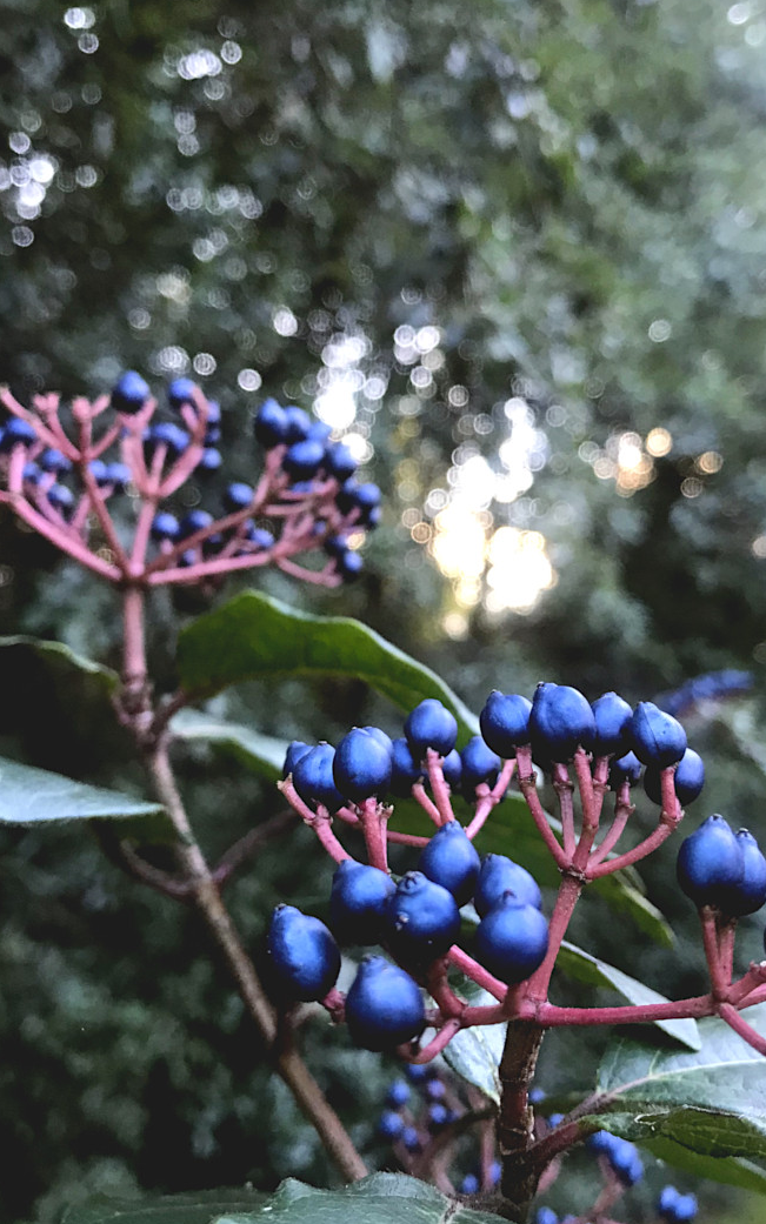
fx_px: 1269
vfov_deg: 51.5
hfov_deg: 33.5
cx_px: 442
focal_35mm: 38
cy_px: 573
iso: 40
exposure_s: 1/25
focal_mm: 3.99
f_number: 1.8
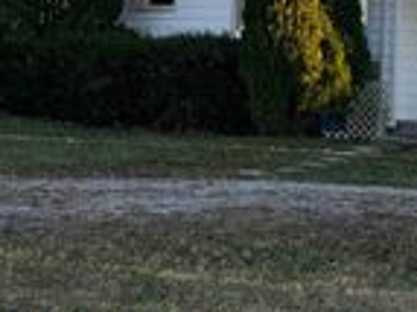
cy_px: 13
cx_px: 350
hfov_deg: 21.2
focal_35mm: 91
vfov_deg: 16.0
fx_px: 1095
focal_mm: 5.1
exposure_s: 1/737
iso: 50
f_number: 1.6
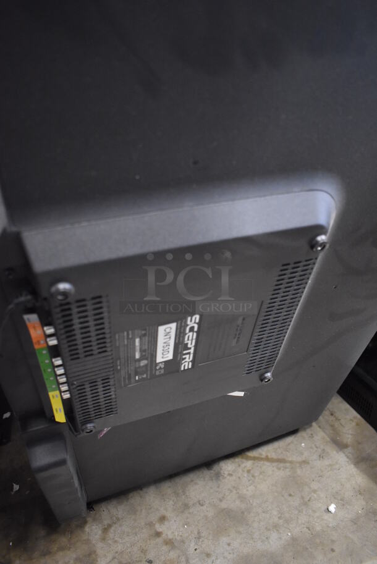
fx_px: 423
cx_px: 188
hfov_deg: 48.0
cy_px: 282
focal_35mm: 27
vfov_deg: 67.3
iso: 3200
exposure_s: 1/25
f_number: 3.5
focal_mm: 18
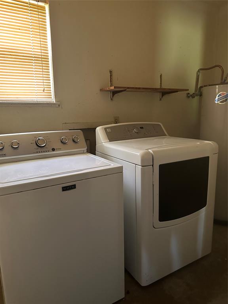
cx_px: 114
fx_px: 211
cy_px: 152
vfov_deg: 71.6
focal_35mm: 24
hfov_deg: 56.8
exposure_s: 1/40
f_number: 1.78
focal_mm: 6.86
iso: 1000
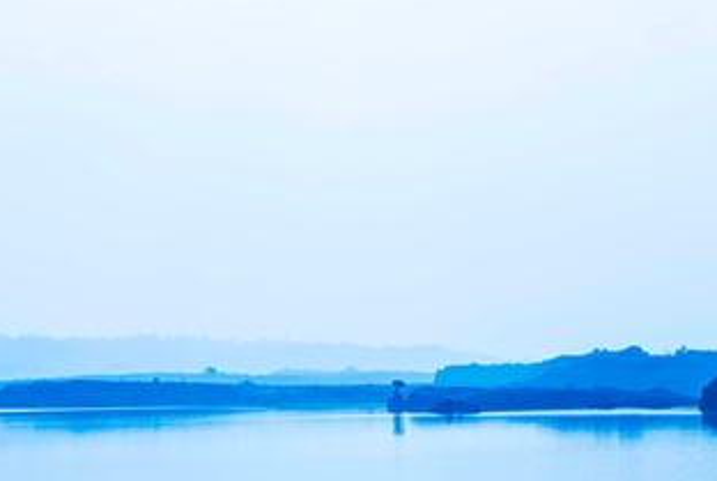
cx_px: 455
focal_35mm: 112
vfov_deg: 12.2
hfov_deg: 18.2
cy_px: 375
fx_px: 2234
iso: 100
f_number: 8
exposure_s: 1/1000
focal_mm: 70
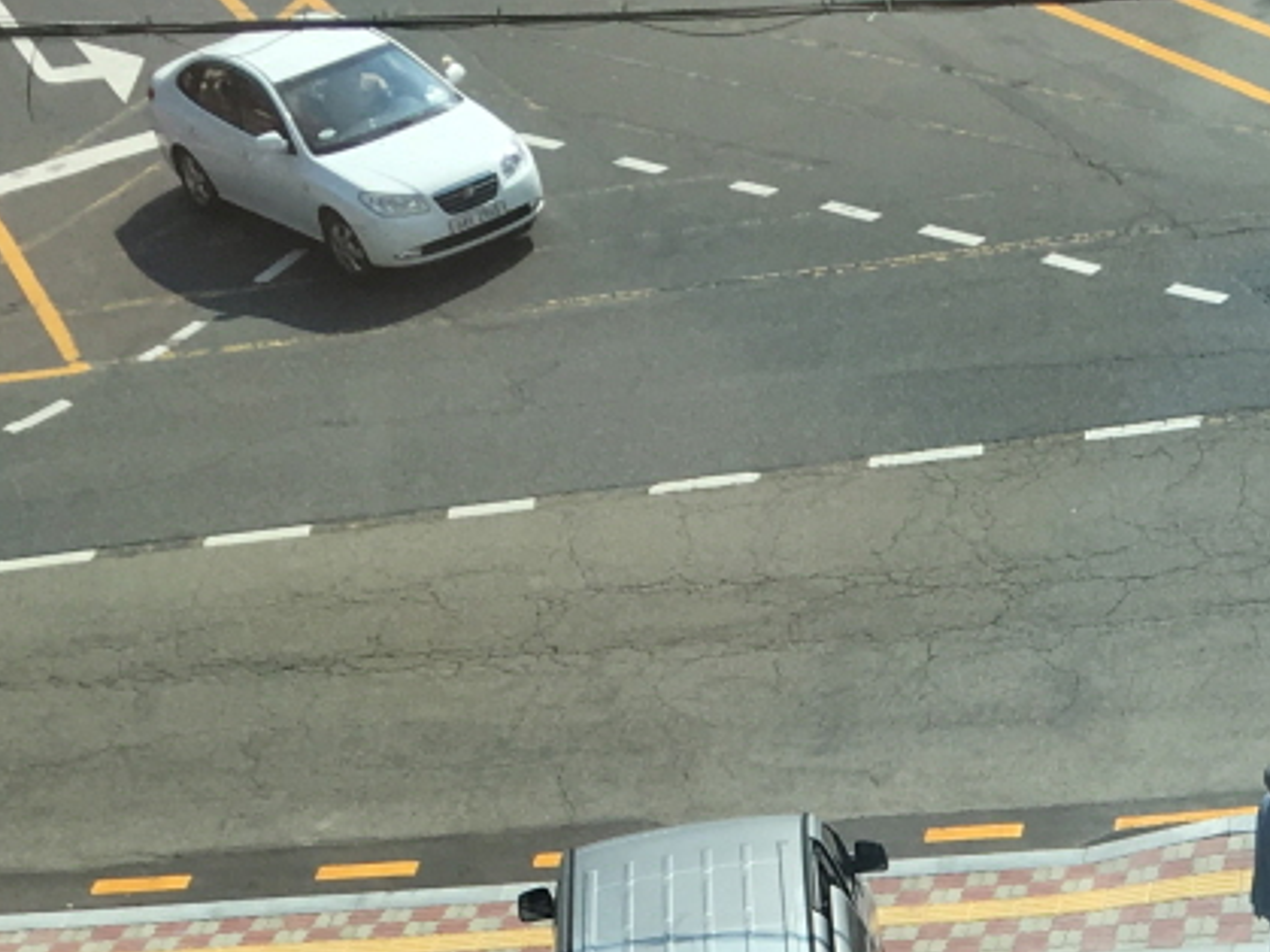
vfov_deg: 12.7
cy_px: 1733
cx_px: 1422
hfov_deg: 17.9
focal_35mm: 106
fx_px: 3888
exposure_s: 1/916
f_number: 2.2
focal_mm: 4.15
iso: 25
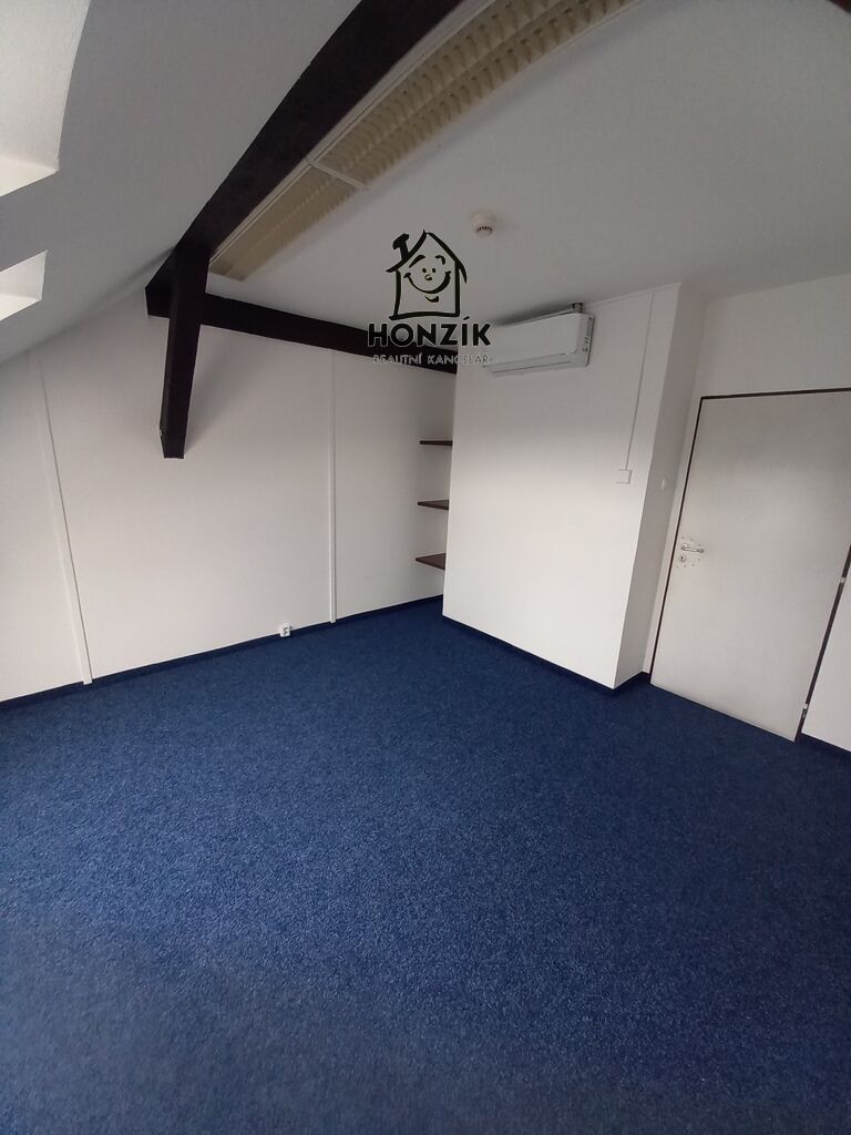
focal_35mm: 13
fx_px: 426
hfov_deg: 89.9
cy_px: 568
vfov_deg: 106.2
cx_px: 426
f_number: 2.2
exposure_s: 1/33.3
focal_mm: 1.42
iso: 250
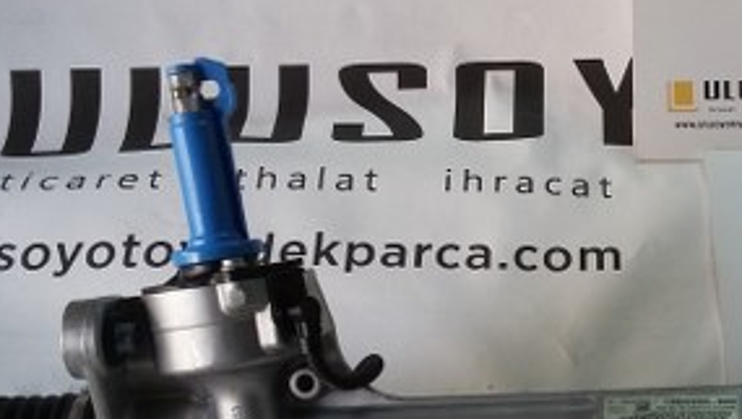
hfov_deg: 29.0
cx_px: 601
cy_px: 364
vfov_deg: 16.8
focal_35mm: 71
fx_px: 1398
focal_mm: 3.3
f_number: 2.2
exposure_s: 1/33
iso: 80
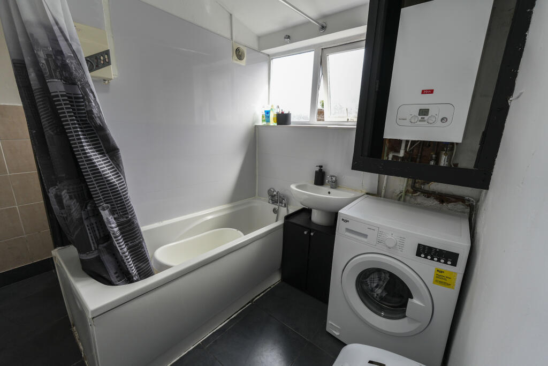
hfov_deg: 100.4
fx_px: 228
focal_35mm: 15
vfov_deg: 77.3
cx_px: 274
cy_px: 183
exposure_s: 1/60
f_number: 4
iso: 160
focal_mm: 10
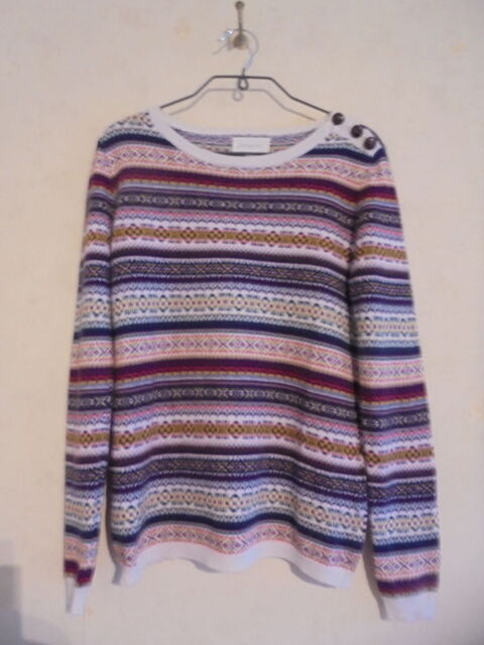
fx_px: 485
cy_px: 322
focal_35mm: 26
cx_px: 242
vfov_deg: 67.3
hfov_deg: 53.1
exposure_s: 1/8
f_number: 3.5
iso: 400
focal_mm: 4.6
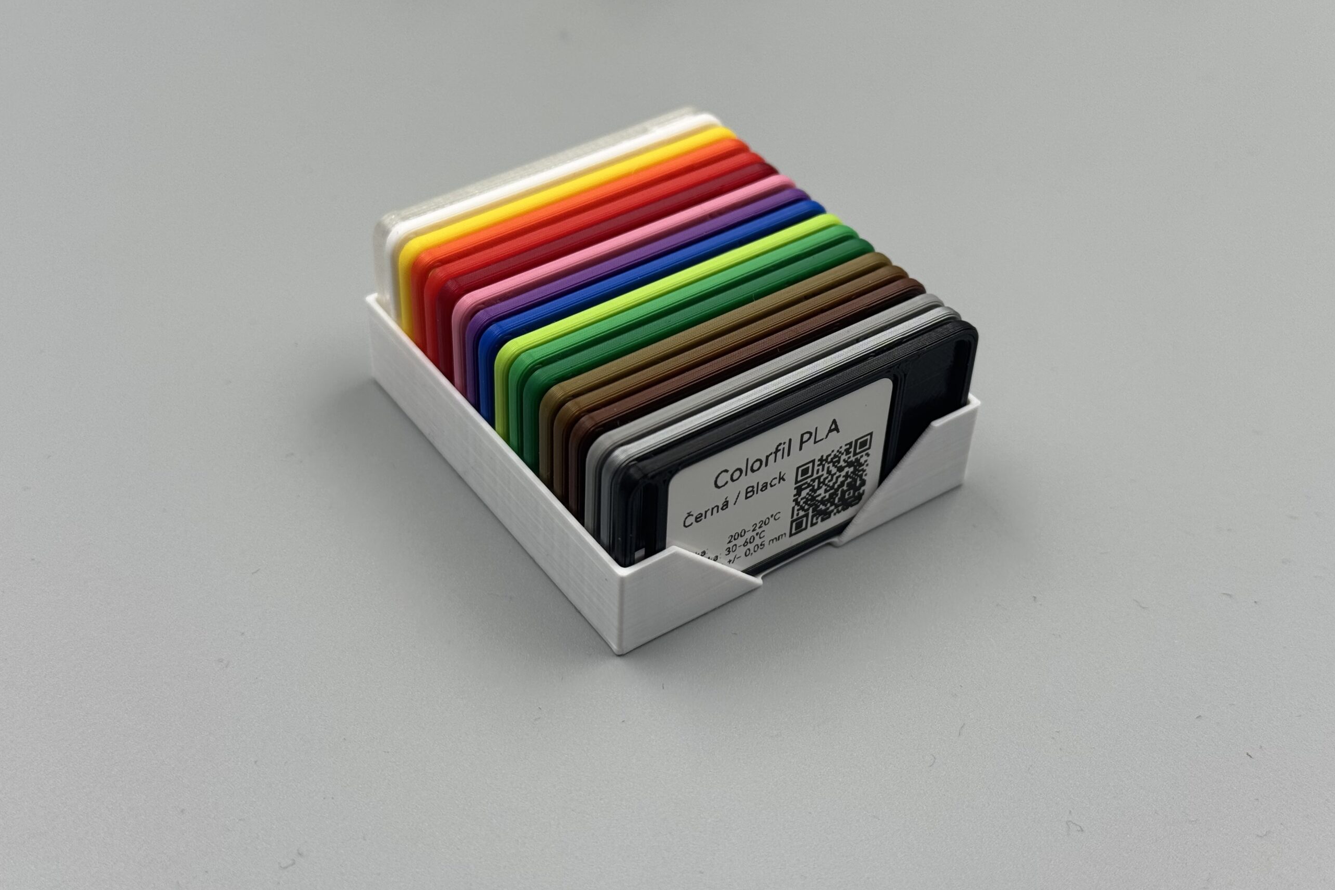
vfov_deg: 27.0
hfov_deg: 39.6
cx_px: 667
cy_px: 409
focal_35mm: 50
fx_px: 1854
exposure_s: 1/178
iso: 64
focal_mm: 6.76
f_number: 1.78
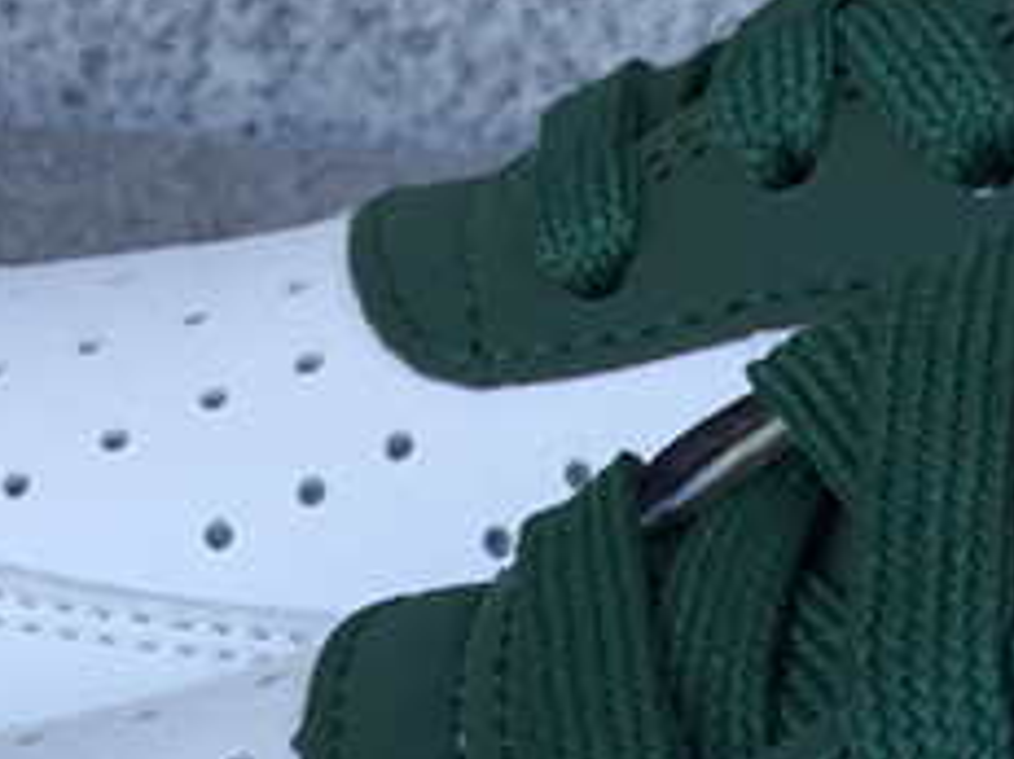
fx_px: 3543
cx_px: 334
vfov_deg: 11.7
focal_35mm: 121
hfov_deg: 16.3
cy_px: 1174
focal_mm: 3.3
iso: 25
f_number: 2.4
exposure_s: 1/151
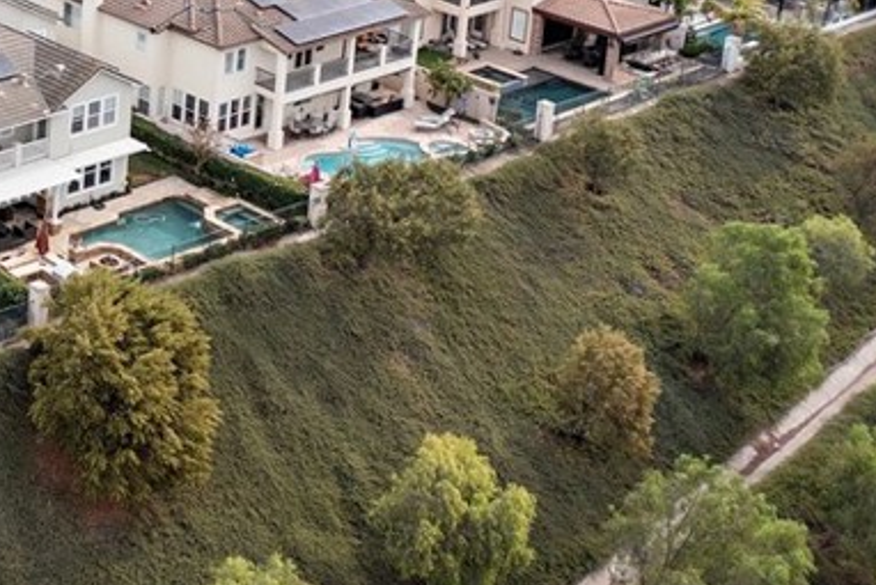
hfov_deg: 23.5
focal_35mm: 75
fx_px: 1826
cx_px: -294
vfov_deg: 17.1
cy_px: -174
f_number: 2.8
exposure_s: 1/1250
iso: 100
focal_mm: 10.26
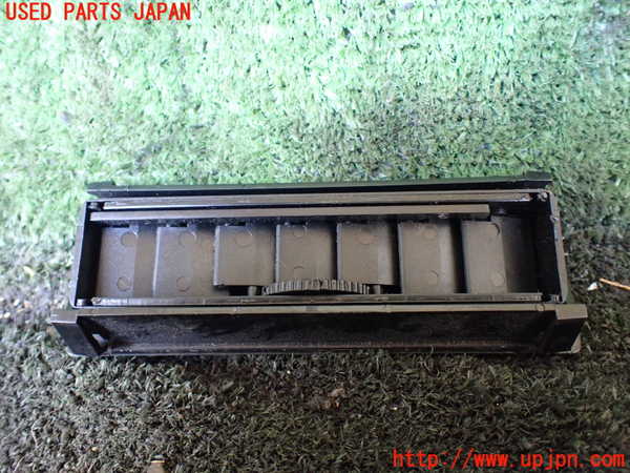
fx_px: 546
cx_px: 315
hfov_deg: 60.0
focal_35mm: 30
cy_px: 236
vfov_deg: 46.8
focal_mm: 5.4
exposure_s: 1/30
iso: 800
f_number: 2.3
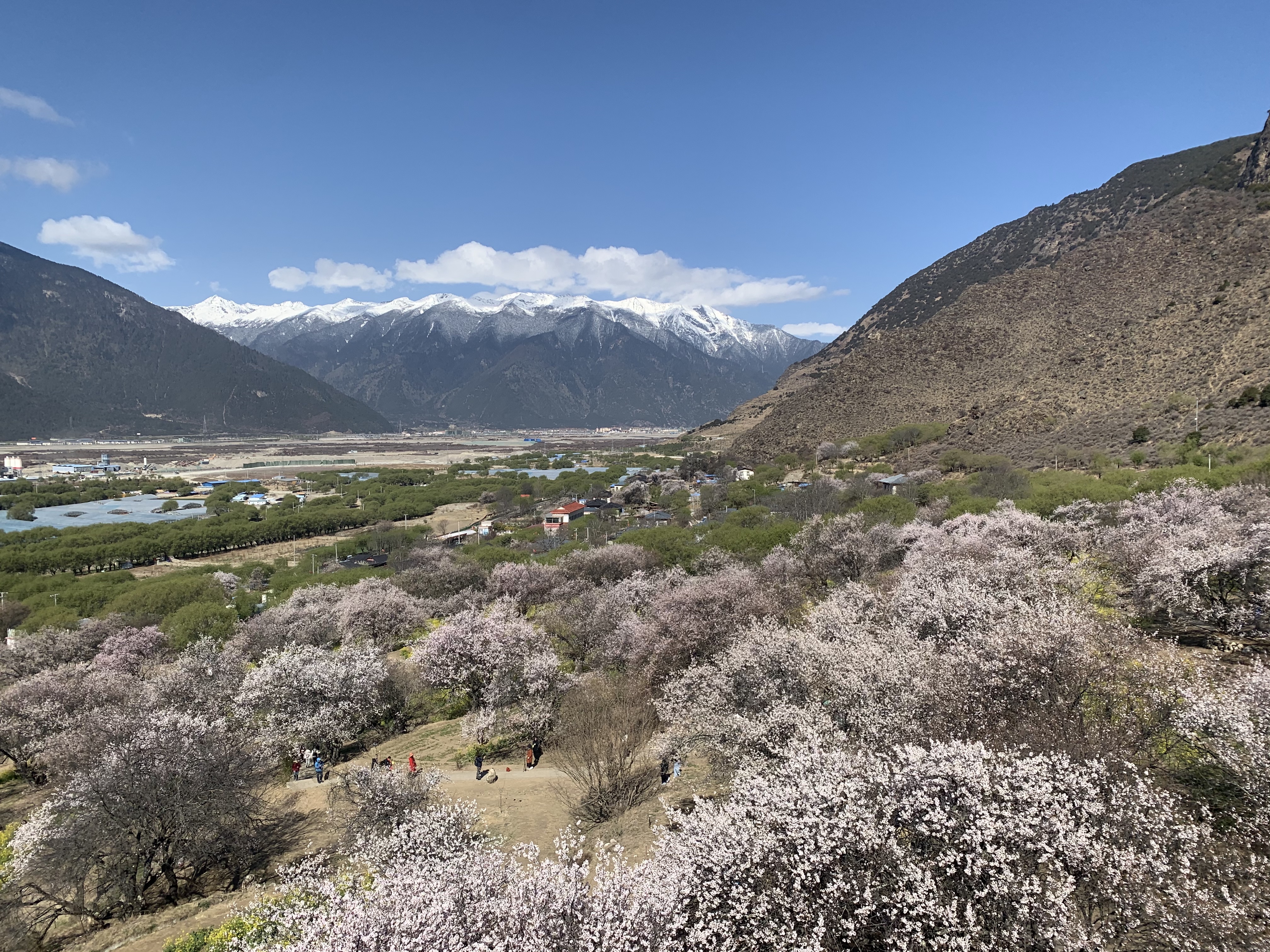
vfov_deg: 53.1
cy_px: 476
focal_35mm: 26
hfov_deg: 67.3
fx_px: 954
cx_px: 635
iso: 25
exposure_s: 1/2681
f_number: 1.8
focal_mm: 4.25
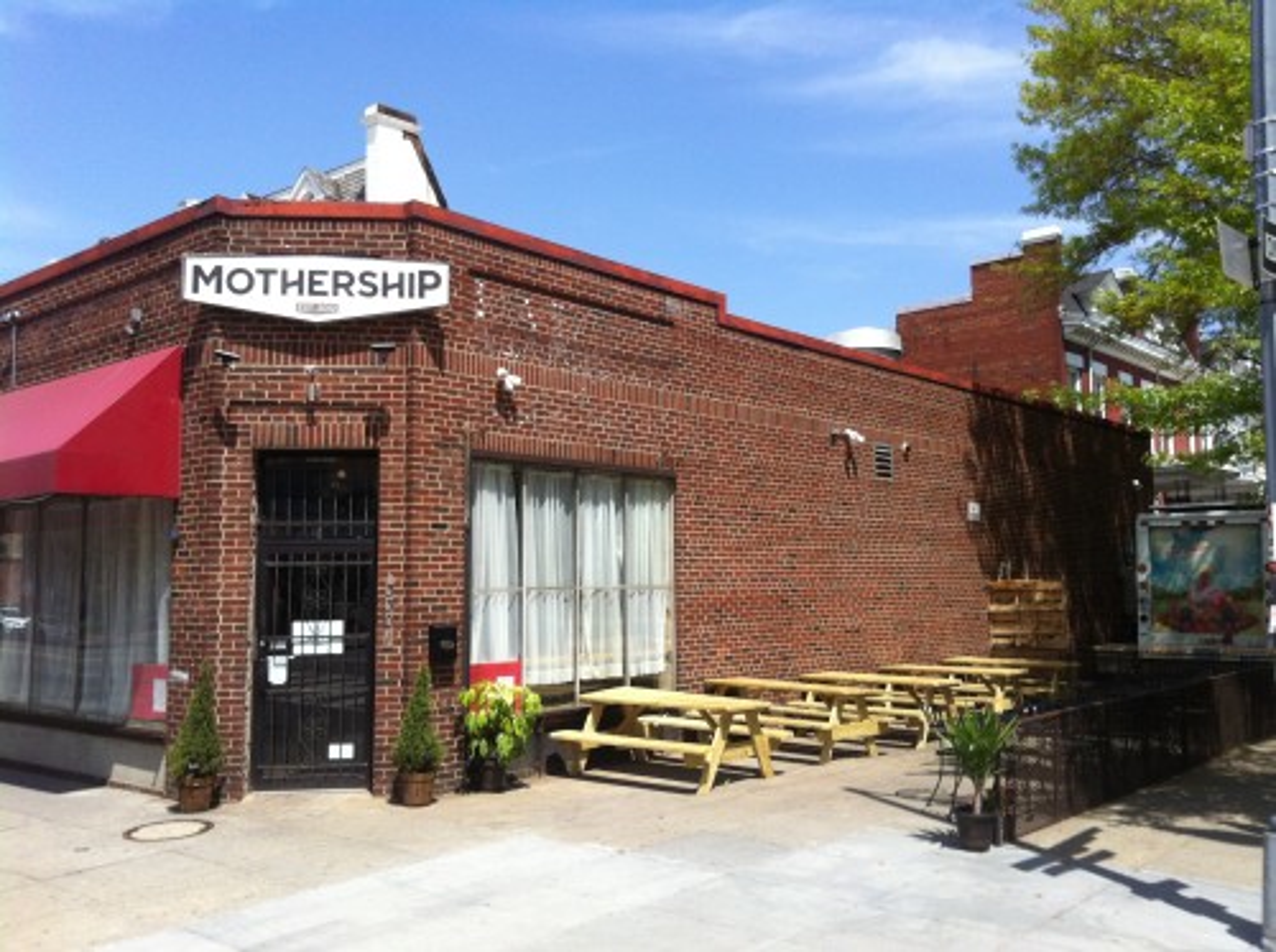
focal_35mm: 35
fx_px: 1288
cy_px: 476
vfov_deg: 40.6
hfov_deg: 52.7
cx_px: 638
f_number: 2.8
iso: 80
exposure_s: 1/1371
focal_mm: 3.85
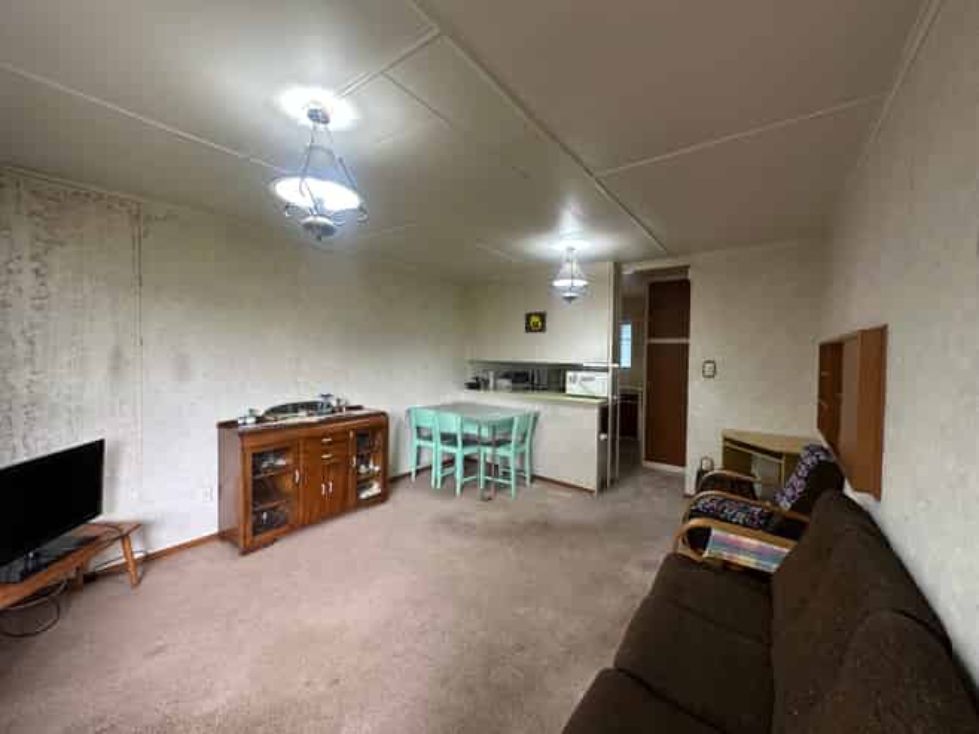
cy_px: 367
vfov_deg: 85.6
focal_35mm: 14
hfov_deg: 102.1
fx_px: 396
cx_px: 490
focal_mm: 2.22
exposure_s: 1/50
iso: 200
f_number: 2.2
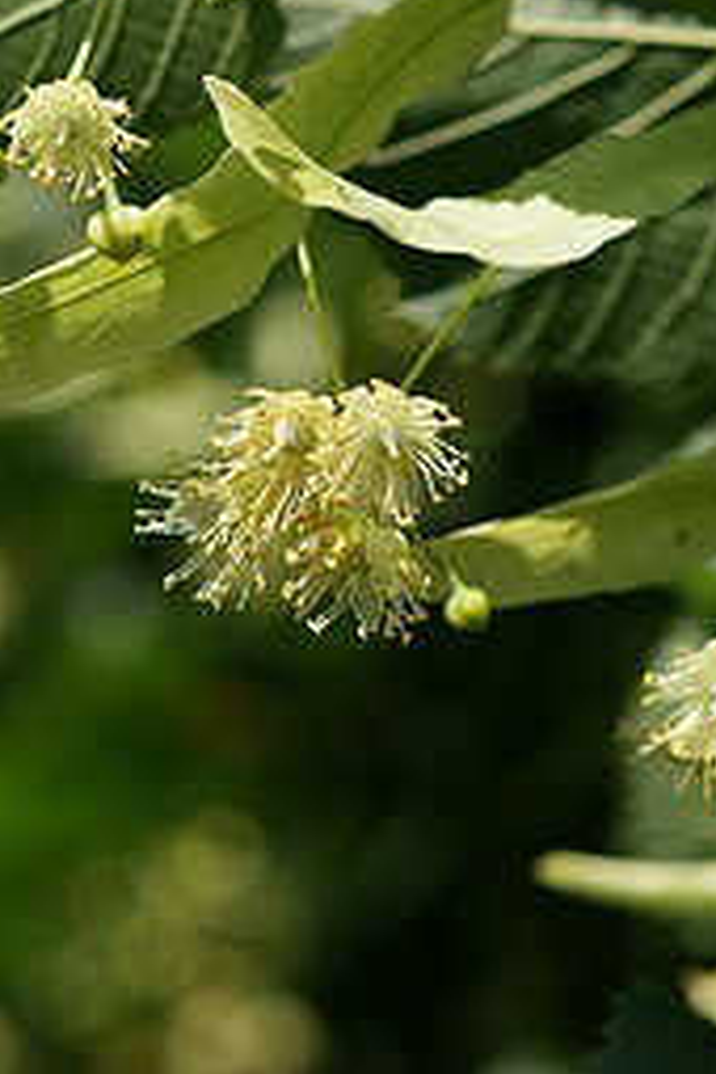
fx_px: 7547
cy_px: 173
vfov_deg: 8.1
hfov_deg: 5.4
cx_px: 261
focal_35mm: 253
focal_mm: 100
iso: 250
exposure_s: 1/1250
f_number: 5.6
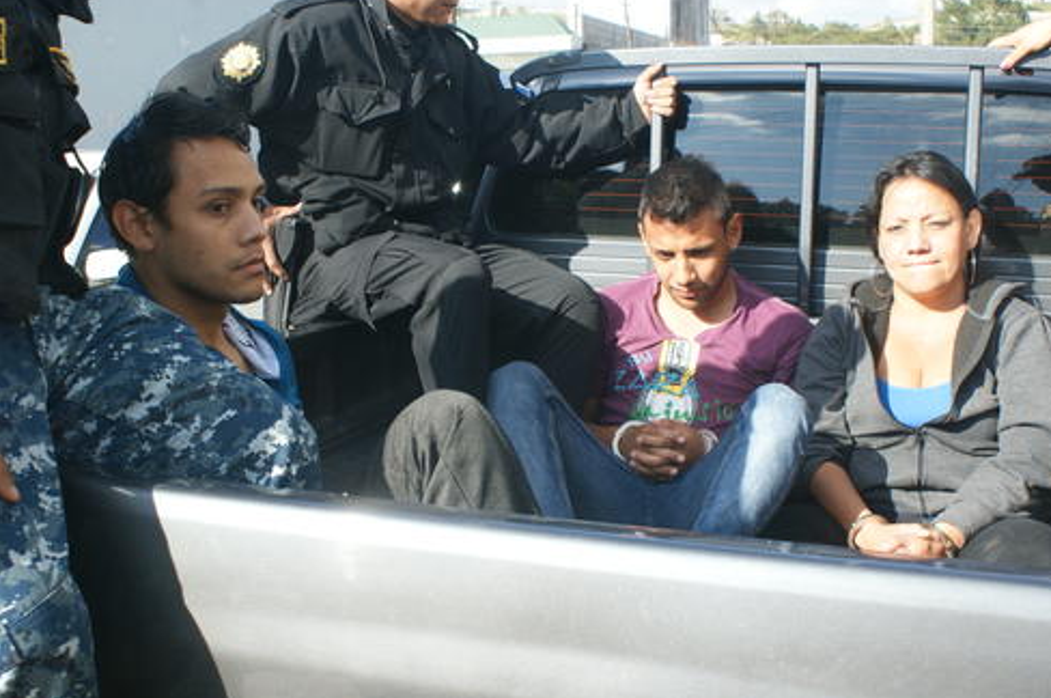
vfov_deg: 31.1
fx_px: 1254
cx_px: 536
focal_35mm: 43
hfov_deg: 45.5
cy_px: 347
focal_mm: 28
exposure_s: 1/80
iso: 100
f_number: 10
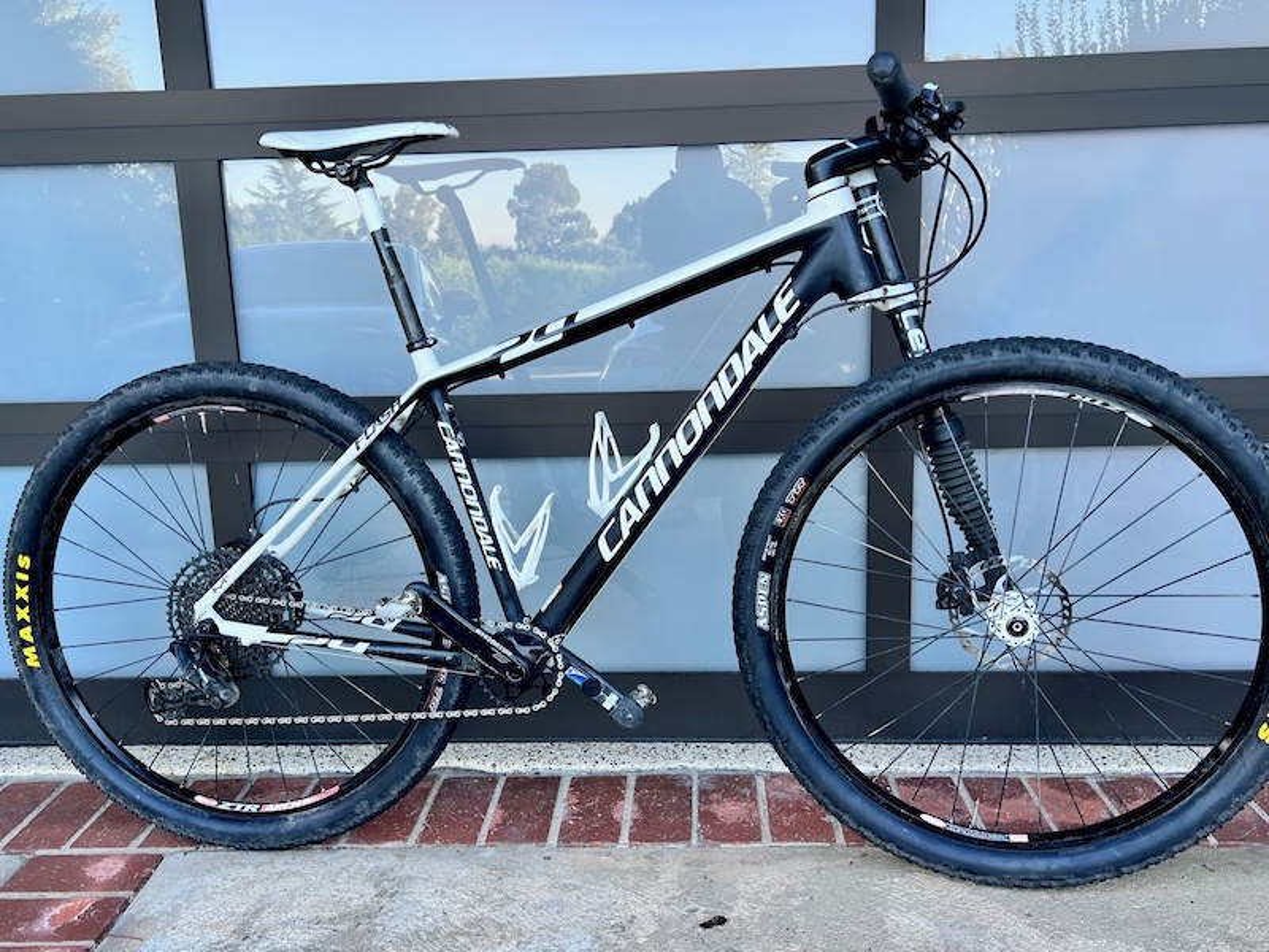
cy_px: 476
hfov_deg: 67.3
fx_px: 953
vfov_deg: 53.1
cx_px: 634
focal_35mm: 26
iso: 40
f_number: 1.5
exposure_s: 1/120
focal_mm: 5.7
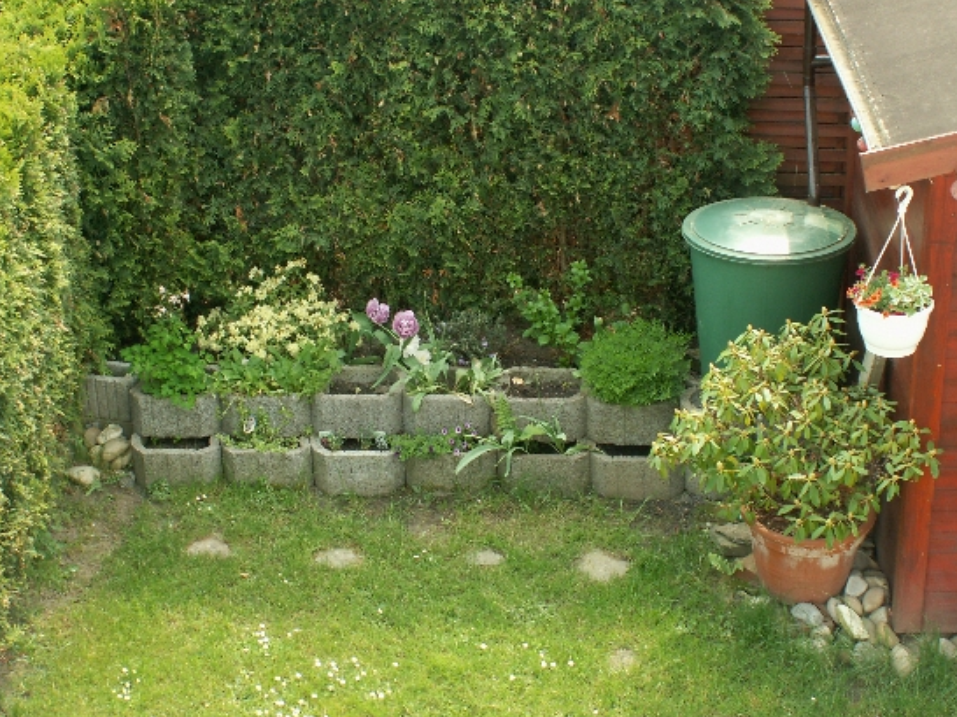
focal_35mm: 68
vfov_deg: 21.6
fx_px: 1879
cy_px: 326
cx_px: 436
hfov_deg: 28.6
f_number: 4
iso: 50
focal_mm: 9.69
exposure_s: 1/60
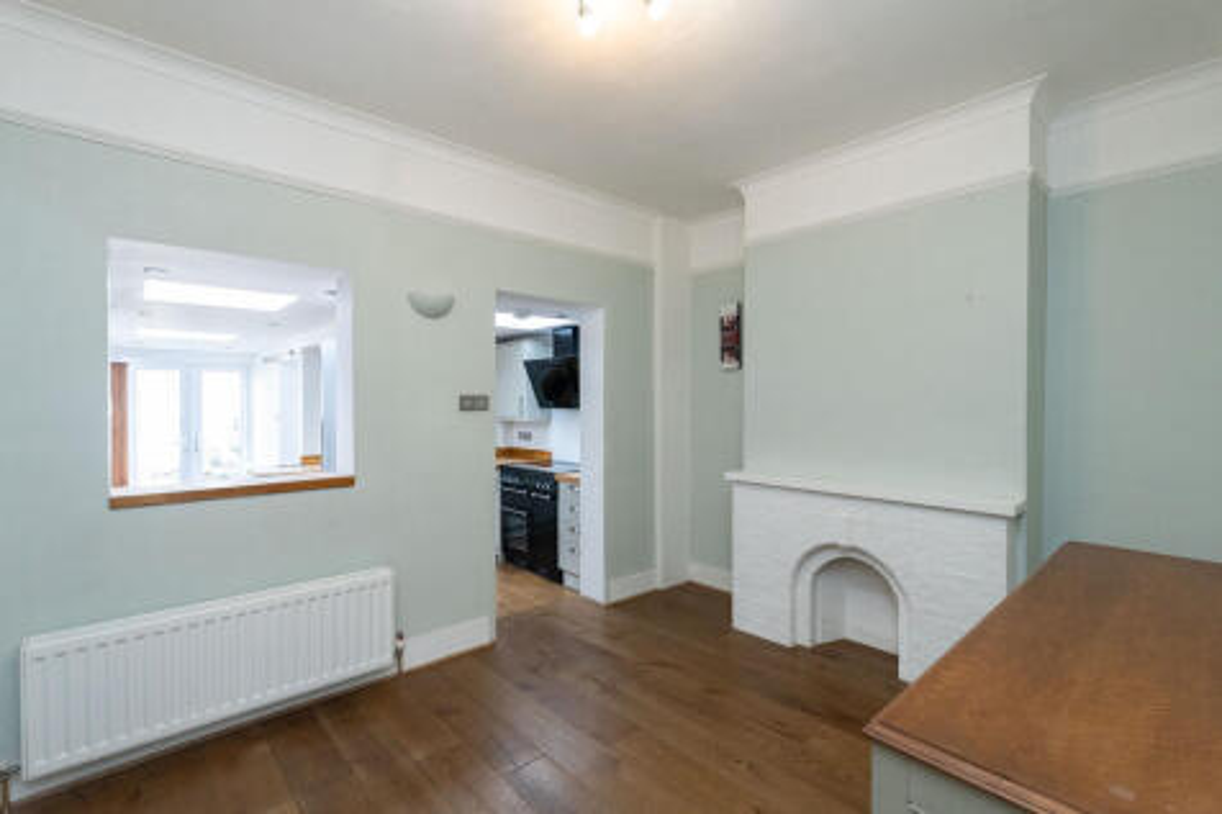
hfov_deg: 96.8
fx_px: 543
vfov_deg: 73.7
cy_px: 407
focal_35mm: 16
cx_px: 611
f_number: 7.1
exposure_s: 1/20
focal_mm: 16
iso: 1250
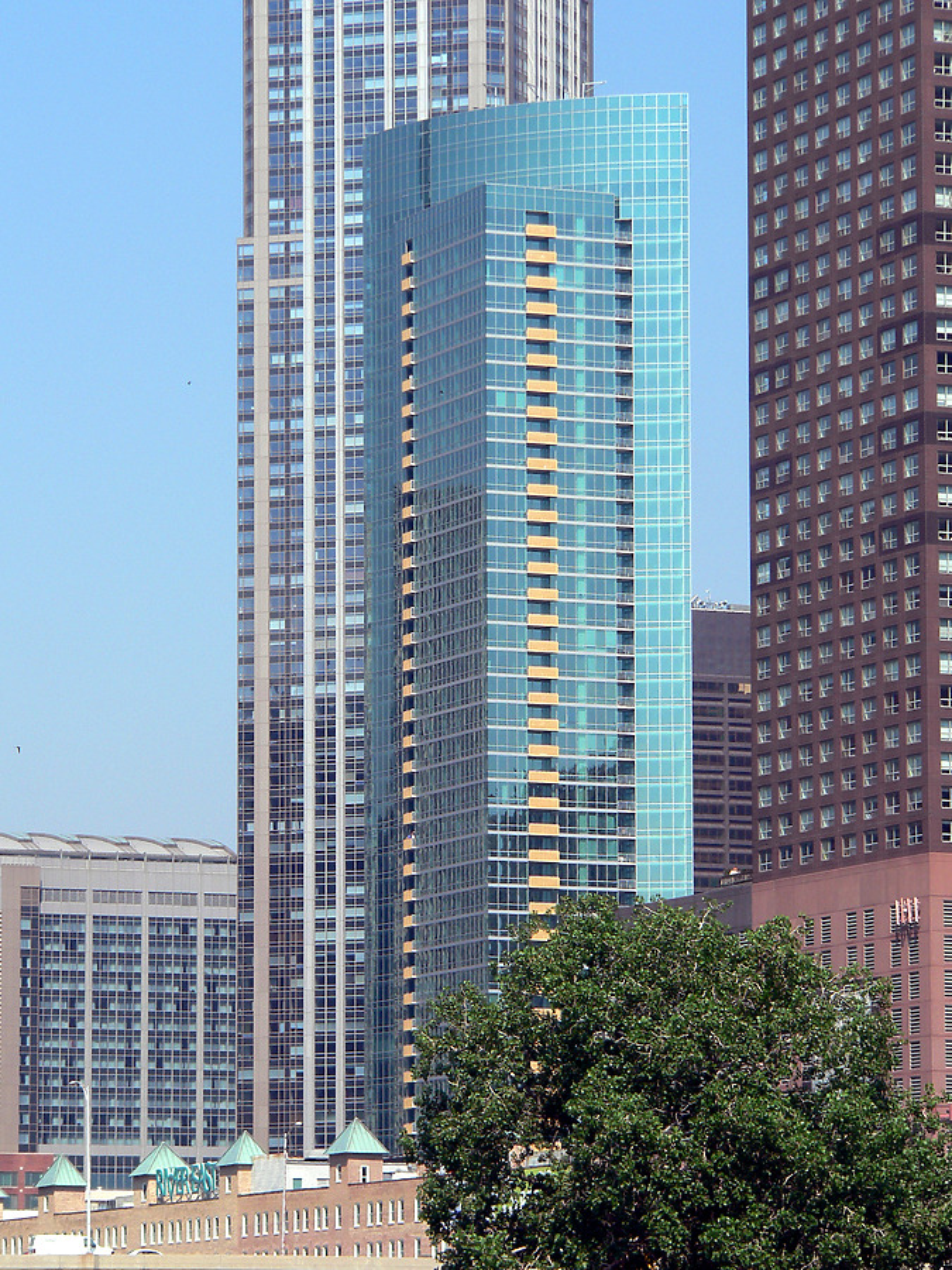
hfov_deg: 8.5
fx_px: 6380
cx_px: 476
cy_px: 635
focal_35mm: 174
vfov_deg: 11.4
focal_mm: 28.9
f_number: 5.2
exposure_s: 1/500
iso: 80
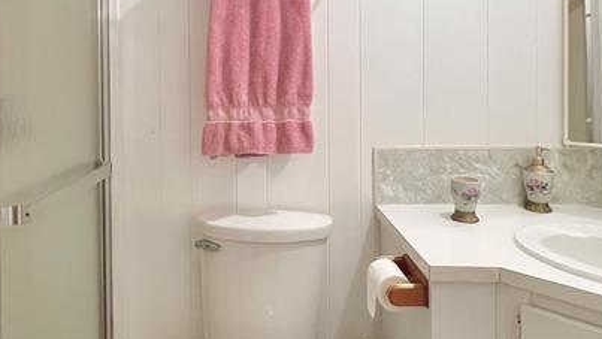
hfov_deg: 69.1
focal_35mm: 27
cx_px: 239
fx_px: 431
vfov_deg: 41.6
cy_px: 82
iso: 250
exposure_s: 1/60
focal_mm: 1.57
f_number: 1.8
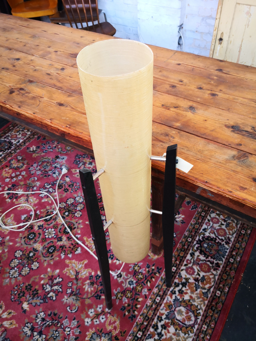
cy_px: 170
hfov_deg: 51.4
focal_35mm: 27
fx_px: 266
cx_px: 128
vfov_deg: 65.3
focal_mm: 3.95
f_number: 1.6
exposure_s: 1/50
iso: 125
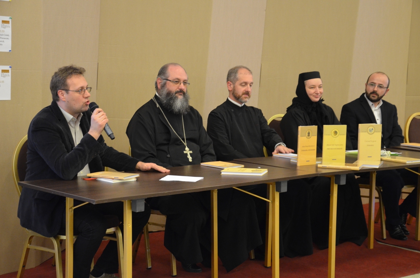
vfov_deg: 18.8
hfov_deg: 28.1
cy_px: 139
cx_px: 210
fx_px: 838
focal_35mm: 72
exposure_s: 1/30
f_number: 4.8
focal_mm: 48
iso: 1800
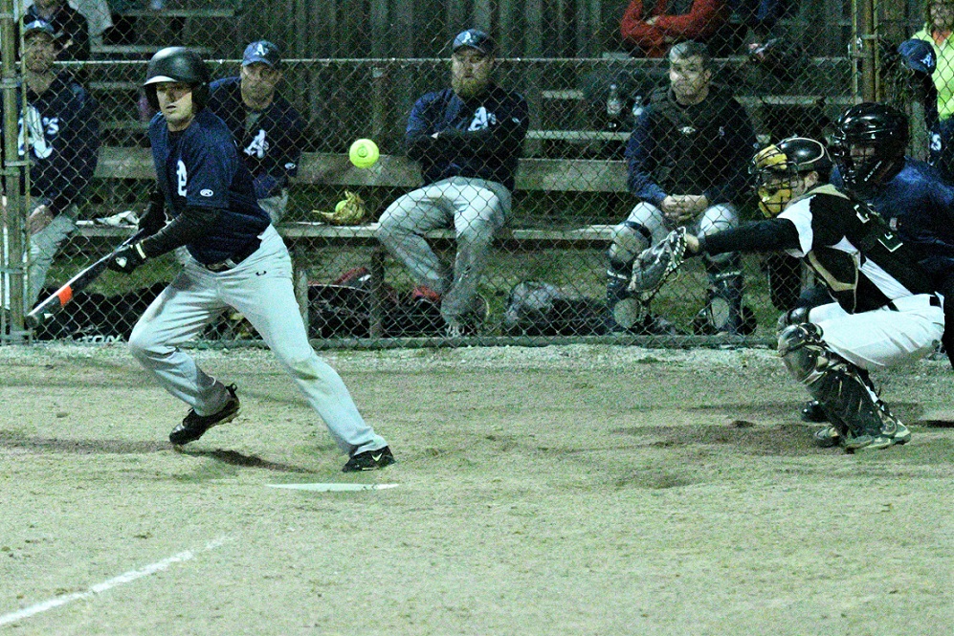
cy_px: 318
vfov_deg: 9.0
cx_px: 477
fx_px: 4055
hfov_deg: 13.4
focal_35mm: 153
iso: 51200
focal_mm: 102
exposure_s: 1/1000
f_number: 2.8
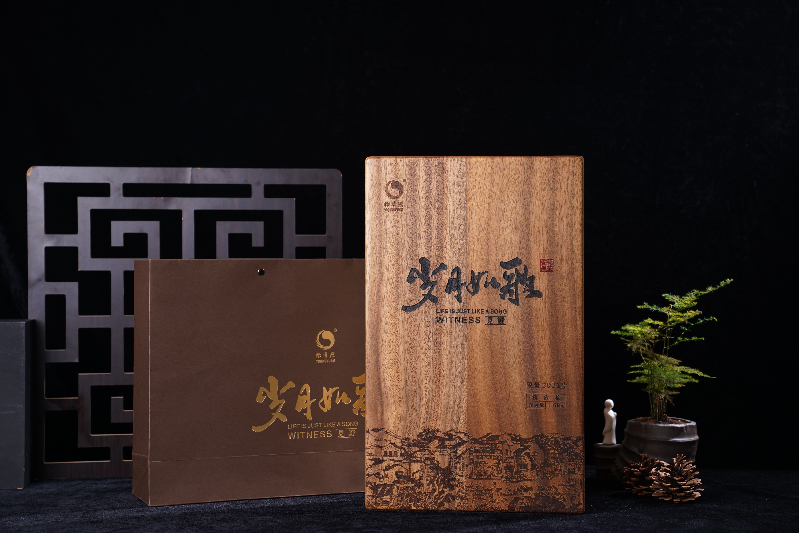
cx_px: 400
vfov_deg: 19.5
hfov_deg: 28.8
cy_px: 266
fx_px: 1553
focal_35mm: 70
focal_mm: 70
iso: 250
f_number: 5.6
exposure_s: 1/125
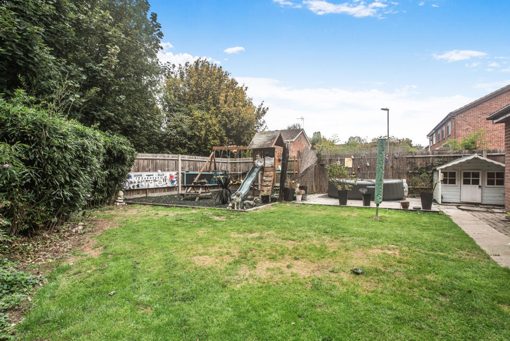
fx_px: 255
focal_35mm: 18
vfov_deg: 67.5
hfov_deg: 89.9
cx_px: 263
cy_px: 170
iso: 200
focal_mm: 17
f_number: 16
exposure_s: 1/15
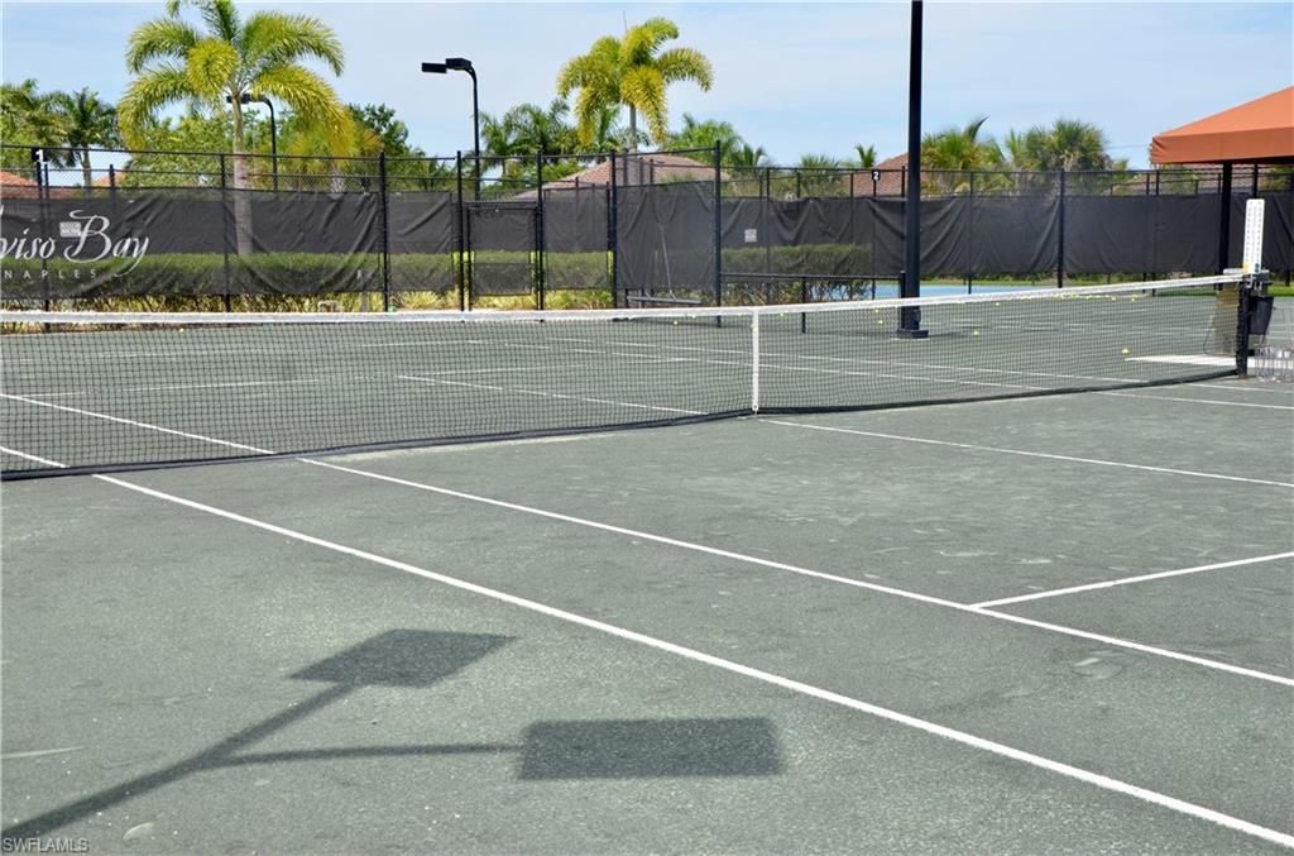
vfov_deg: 26.3
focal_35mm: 51
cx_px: 647
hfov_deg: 39.0
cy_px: 428
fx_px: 1828
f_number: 8
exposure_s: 1/250
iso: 180
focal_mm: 34
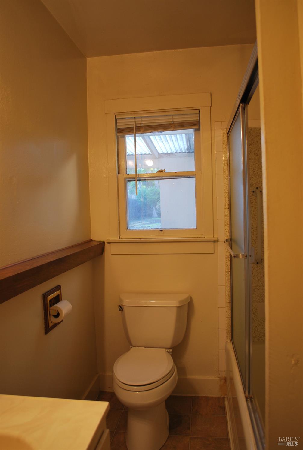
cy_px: 225
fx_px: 339
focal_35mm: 27
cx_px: 152
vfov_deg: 67.3
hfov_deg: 48.2
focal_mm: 18
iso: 220
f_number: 3.5
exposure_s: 1/30
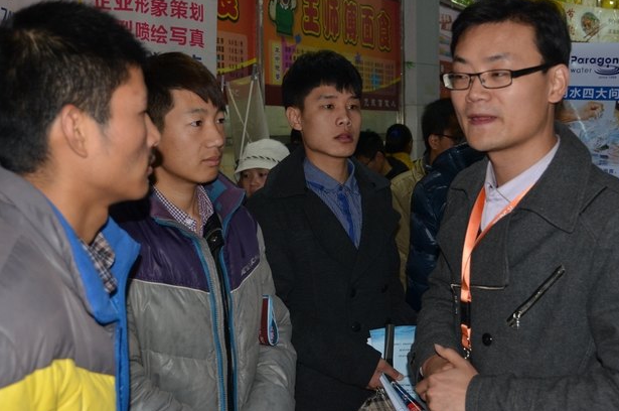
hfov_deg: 37.8
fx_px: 904
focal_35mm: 53
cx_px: 320
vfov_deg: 25.6
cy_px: 207
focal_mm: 27
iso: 800
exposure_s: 1/60
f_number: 5
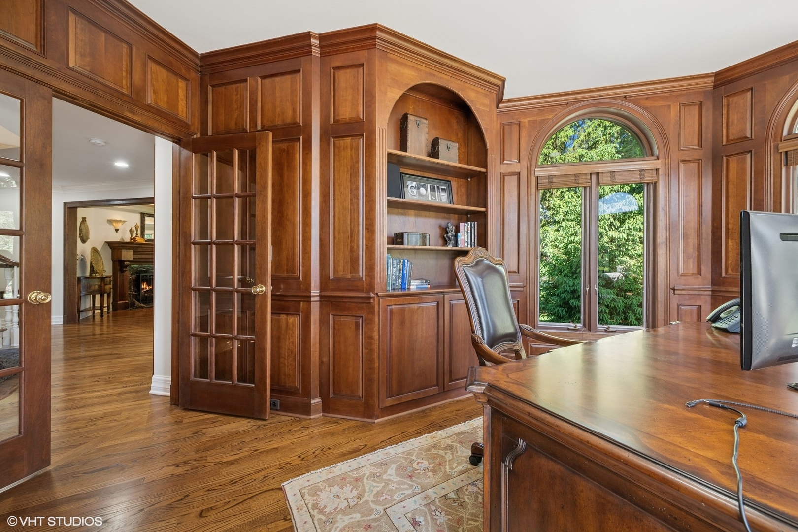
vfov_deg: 81.2
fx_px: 310
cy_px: 266
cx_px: 399
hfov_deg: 104.3
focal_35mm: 14
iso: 200
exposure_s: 1/15
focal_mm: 14
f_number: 9.5
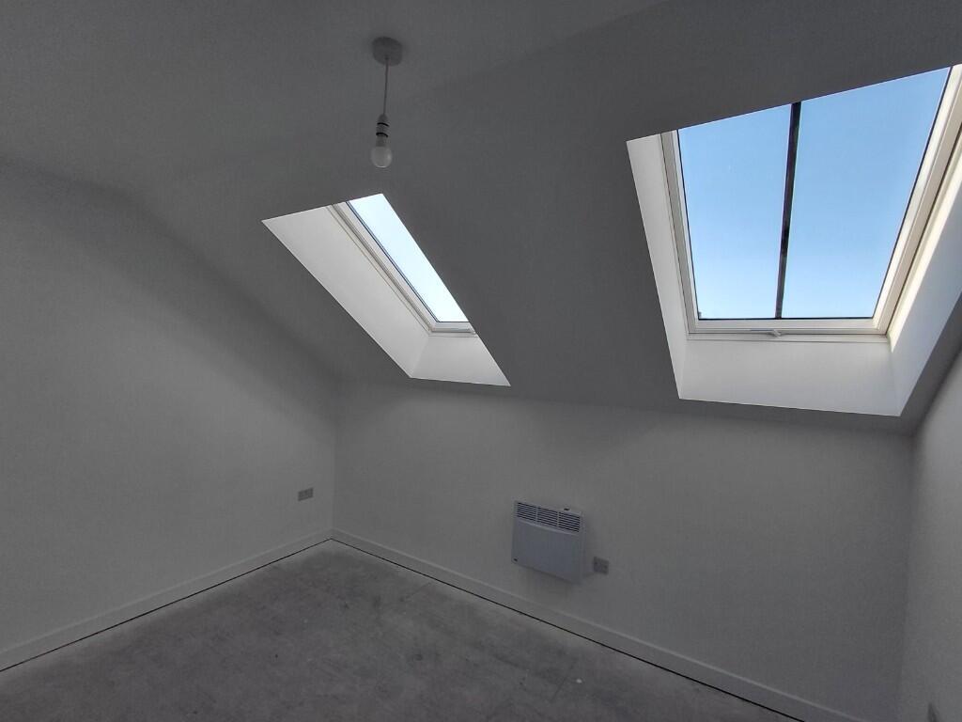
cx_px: 481
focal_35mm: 16
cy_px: 361
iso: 40
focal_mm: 1.64
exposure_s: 1/296
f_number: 2.2
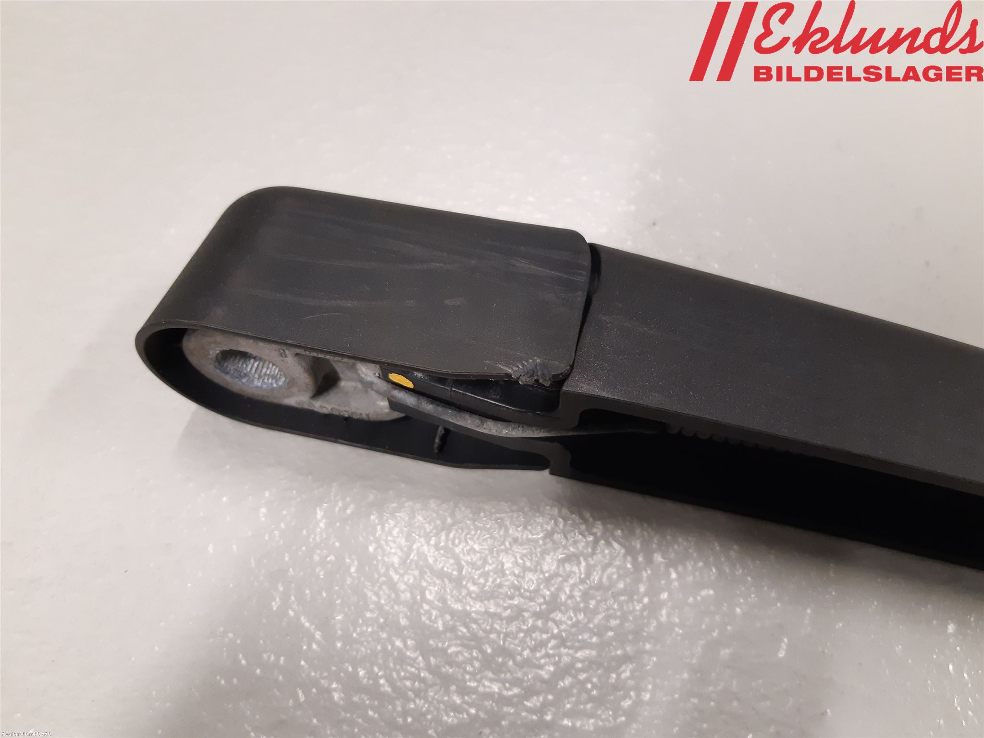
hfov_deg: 67.3
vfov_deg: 53.1
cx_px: 492
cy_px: 369
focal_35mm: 26
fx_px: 739
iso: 250
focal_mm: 3.93
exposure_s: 1/50
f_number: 1.7
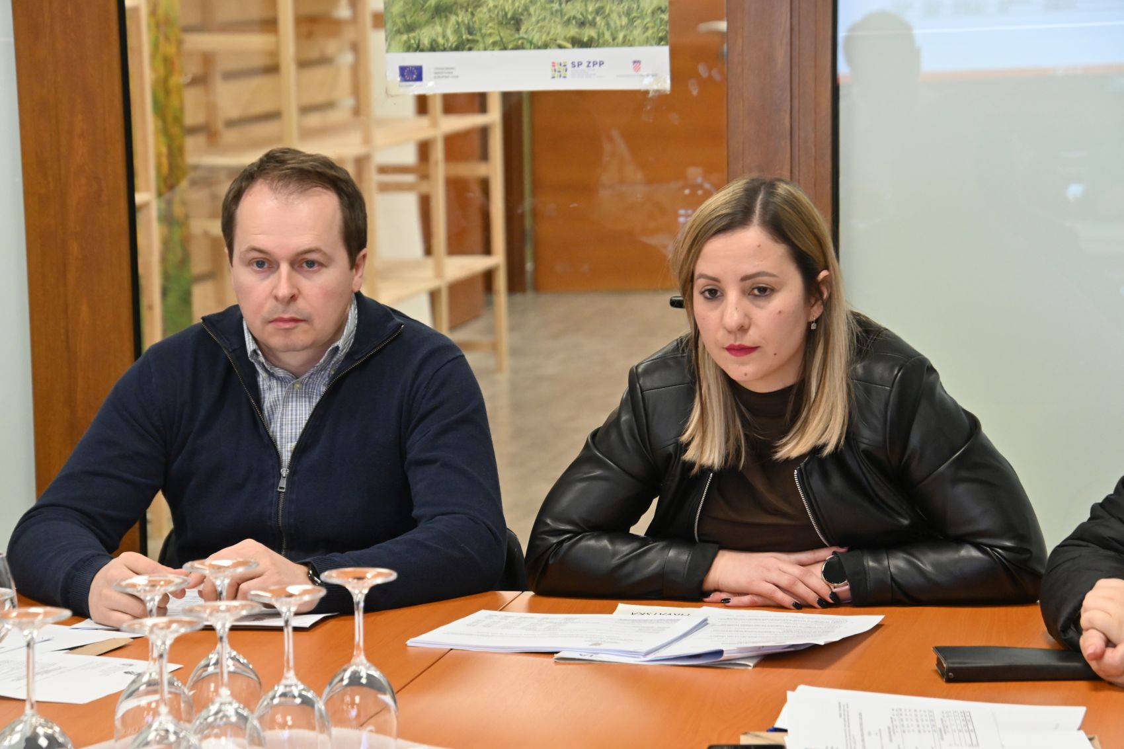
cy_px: 374
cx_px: 562
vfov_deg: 9.9
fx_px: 4308
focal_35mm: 138
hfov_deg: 14.9
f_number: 5.6
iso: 1600
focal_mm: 92
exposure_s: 1/125
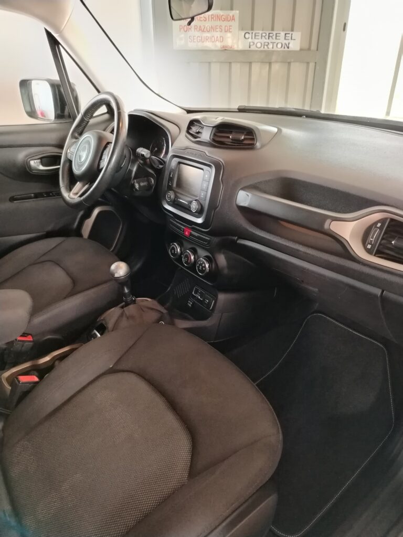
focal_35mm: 24
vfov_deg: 71.6
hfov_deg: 56.8
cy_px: 268
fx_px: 373
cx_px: 202
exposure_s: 1/25
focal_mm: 5.25
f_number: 1.75
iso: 2350
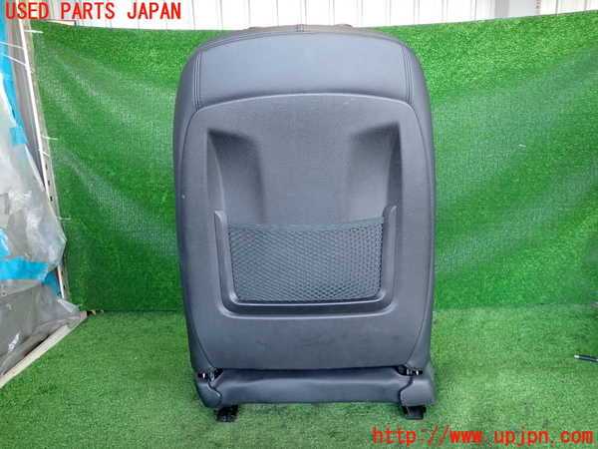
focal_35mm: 25
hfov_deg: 69.4
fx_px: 432
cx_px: 299
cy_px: 224
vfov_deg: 54.9
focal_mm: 4.5
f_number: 2
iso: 200
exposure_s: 1/50
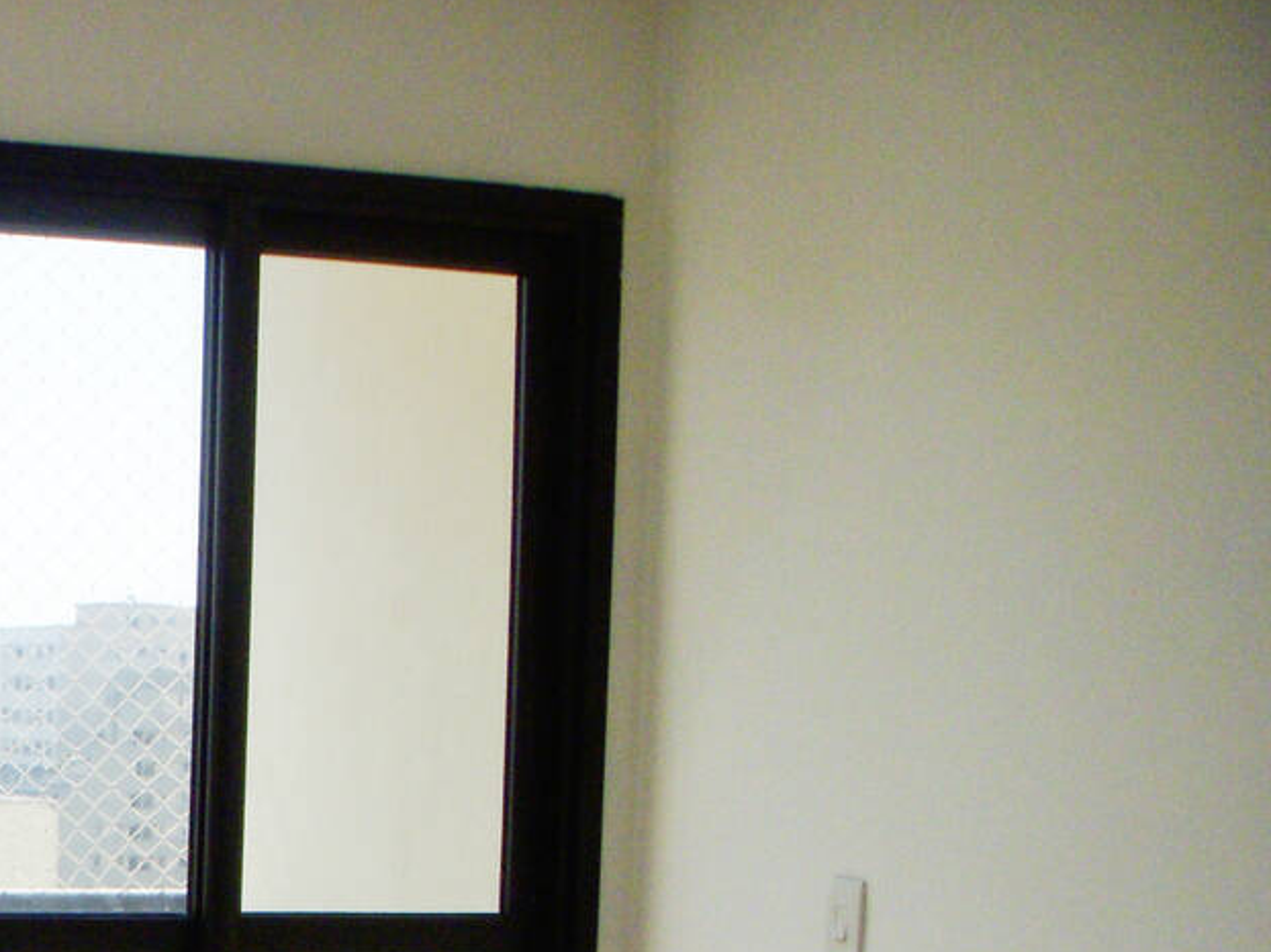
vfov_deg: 16.2
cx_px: -168
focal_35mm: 88
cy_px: 1099
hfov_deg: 21.0
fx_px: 3230
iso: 100
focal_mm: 6.3
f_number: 3.3
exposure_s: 1/800
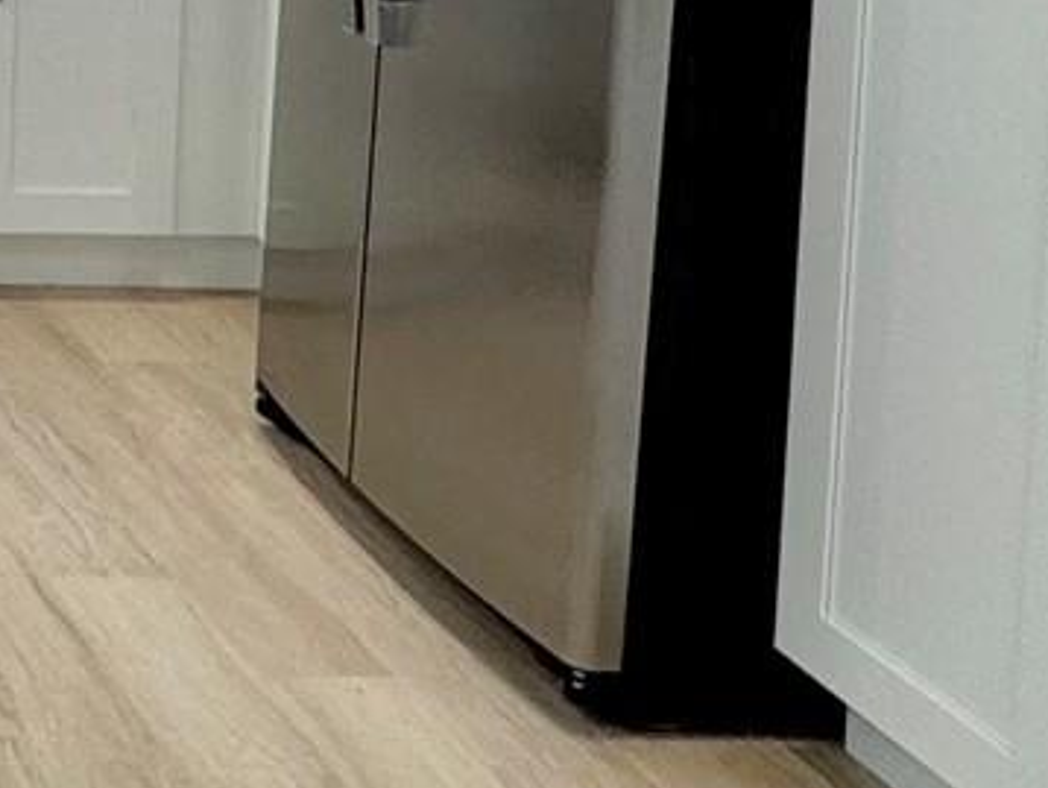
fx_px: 2424
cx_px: -711
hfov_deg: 19.6
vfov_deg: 16.8
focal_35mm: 80
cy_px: -384
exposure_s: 1/120
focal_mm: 2.22
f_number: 2.2
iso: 80
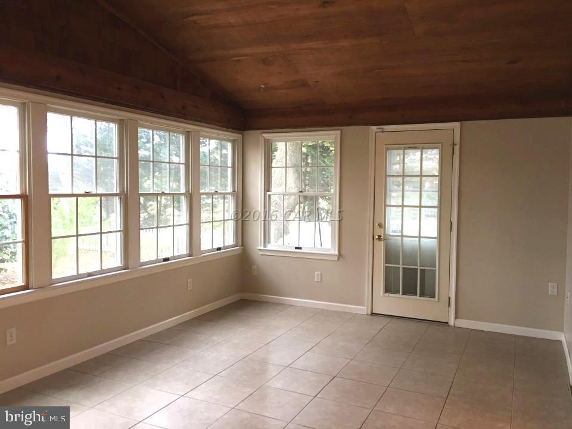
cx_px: 286
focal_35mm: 29
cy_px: 214
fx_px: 479
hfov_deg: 61.7
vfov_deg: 48.2
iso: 80
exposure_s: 1/15
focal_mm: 4.15
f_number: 2.2
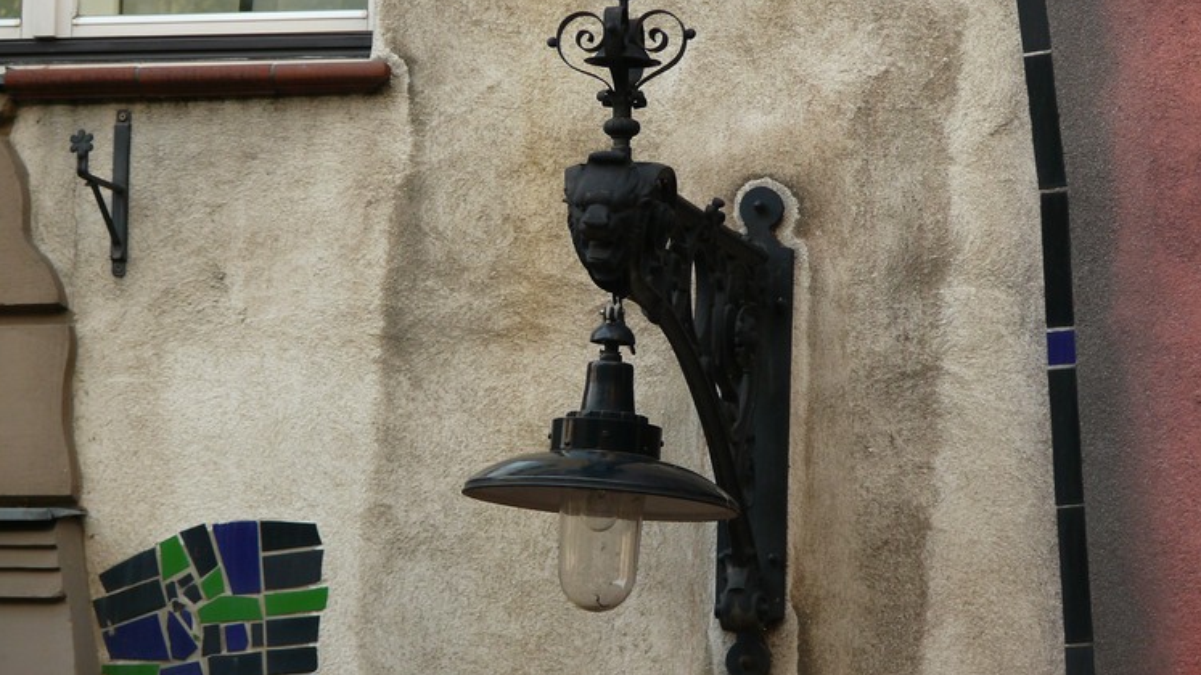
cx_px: 601
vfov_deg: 4.5
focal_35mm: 268
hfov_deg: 8.1
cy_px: 329
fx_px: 8534
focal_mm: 51.8
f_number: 3.6
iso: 100
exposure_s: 1/60
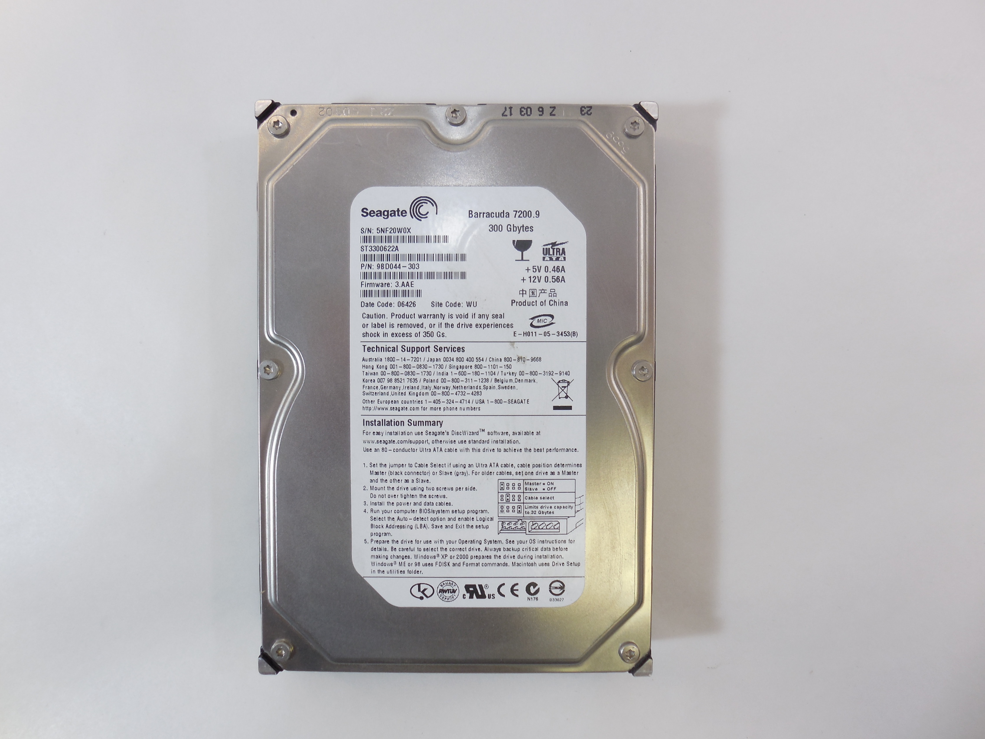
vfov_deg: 53.1
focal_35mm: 26
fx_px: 740
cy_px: 370
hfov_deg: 67.3
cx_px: 492
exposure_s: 1/60
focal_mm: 4.6
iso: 125
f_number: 3.5
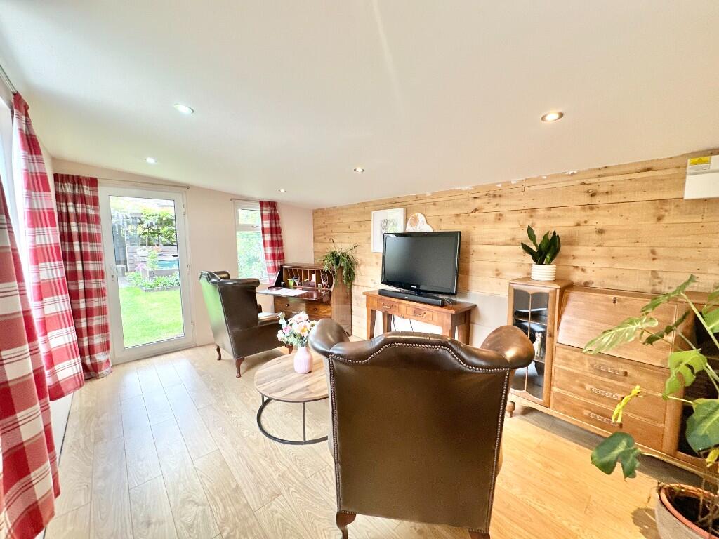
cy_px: 270
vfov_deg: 85.7
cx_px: 360
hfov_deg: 102.1
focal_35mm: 14
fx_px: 291
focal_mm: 2.22
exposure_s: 1/99
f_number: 2.2
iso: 320
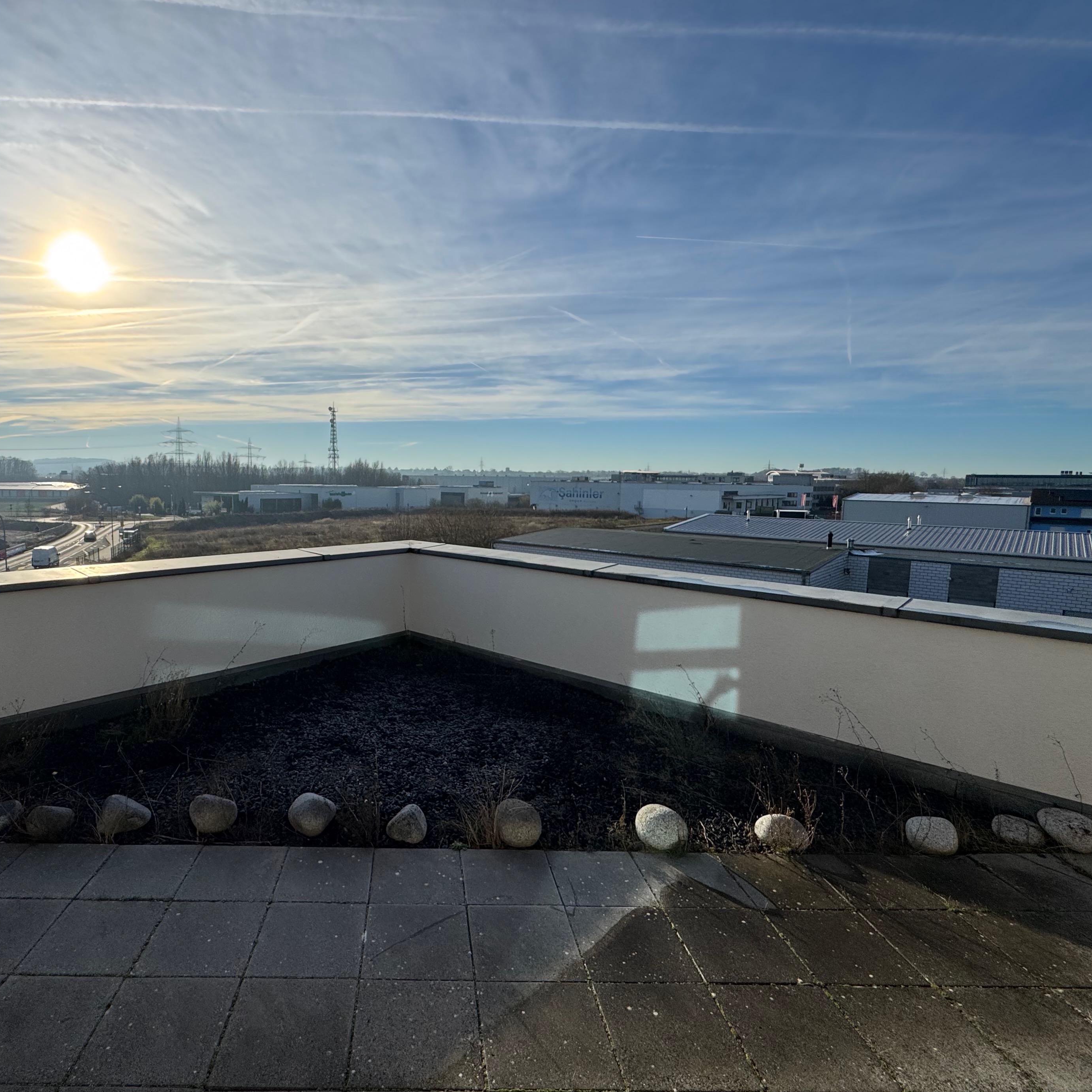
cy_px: 545
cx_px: 423
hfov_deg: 79.5
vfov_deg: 80.7
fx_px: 642
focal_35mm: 18
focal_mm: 2.22
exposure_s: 1/3906
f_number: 2.2
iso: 50
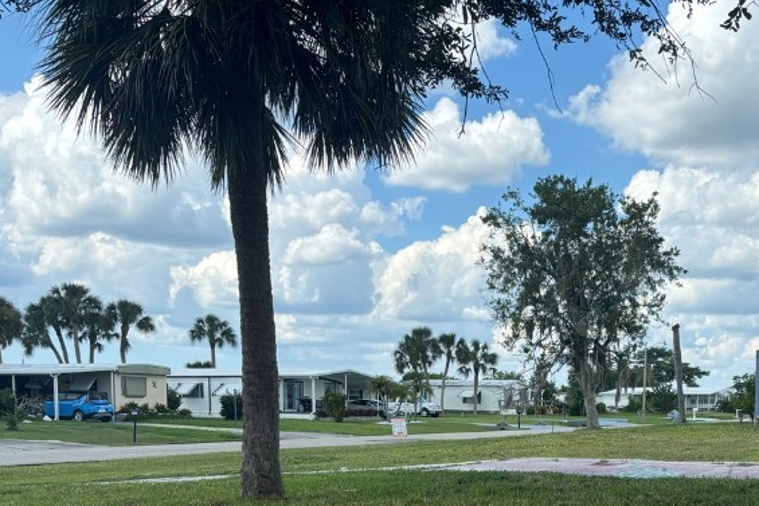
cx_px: 580
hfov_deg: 39.1
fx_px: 1033
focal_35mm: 49
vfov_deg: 26.3
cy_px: 489
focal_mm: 5.96
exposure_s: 1/3021
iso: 50
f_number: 1.6
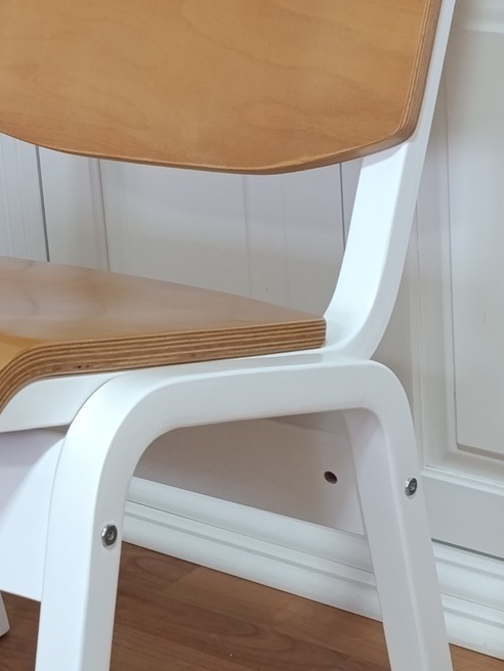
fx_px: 1087
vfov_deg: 34.3
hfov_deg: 24.8
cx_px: -5
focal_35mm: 56
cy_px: 336
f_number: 1.6
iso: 640
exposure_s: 1/50
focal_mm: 6.14
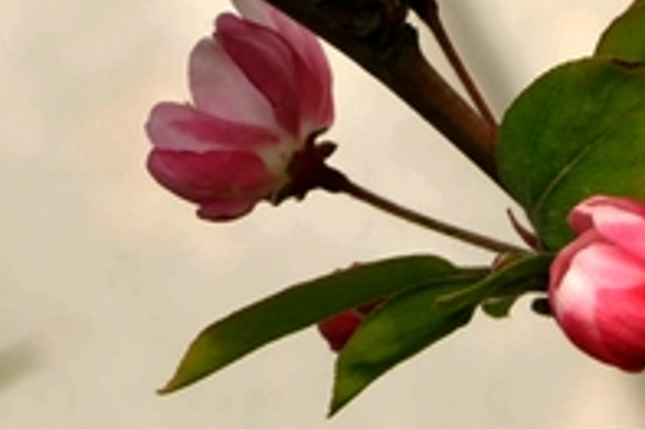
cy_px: -51
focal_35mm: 480
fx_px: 8593
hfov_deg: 4.3
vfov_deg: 2.9
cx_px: 275
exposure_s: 1/100
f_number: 14
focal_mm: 90
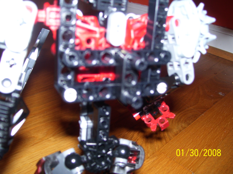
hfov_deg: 50.1
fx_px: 249
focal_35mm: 37
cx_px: 116
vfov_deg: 38.7
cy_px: 87
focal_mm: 6
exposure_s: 1/45
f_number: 2.7
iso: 80
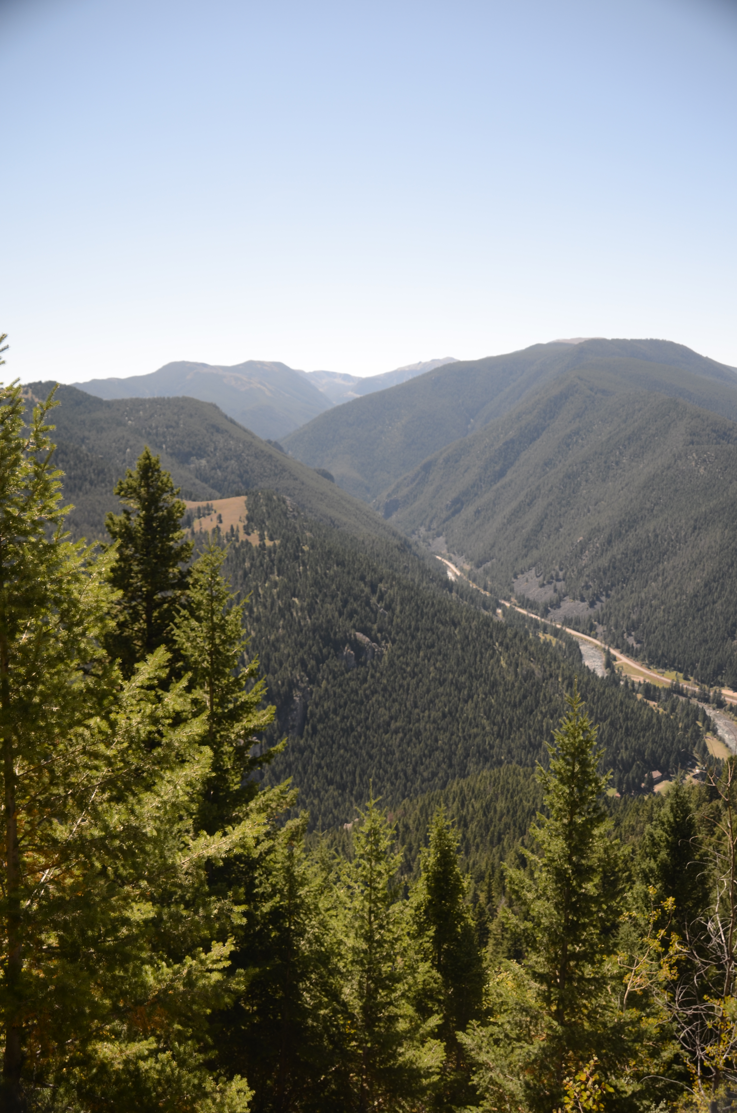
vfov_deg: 62.0
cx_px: 368
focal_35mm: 30
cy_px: 556
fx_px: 925
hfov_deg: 43.4
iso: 100
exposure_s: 1/250
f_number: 3.5
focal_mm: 20
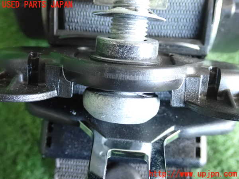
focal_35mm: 47
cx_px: 120
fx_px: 325
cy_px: 90
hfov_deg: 40.4
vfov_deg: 30.9
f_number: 3.1
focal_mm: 8.4
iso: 1600
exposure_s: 1/50
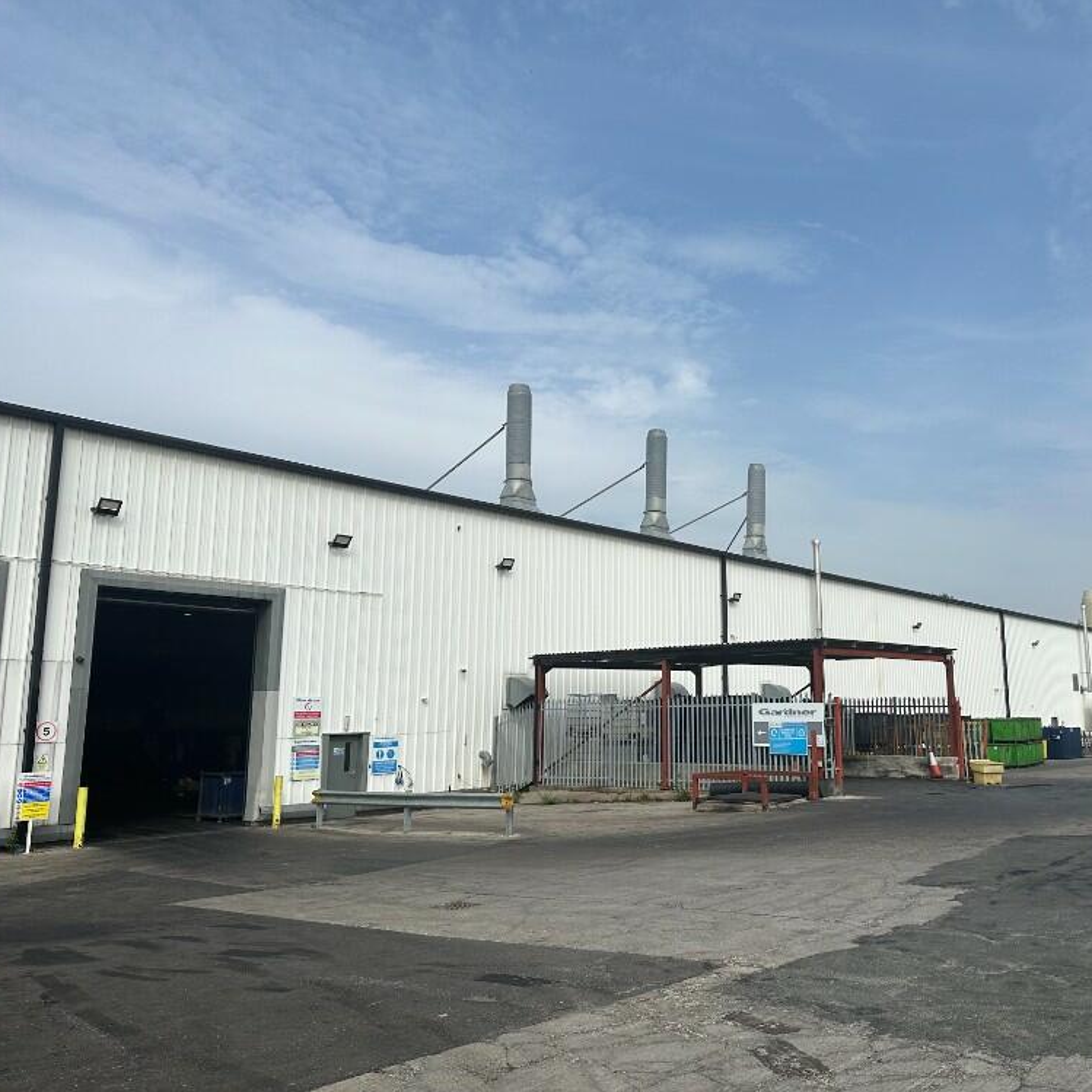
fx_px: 1035
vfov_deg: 55.6
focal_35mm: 29
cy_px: 534
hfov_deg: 54.7
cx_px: 707
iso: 80
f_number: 1.78
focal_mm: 6.86
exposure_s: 1/7576
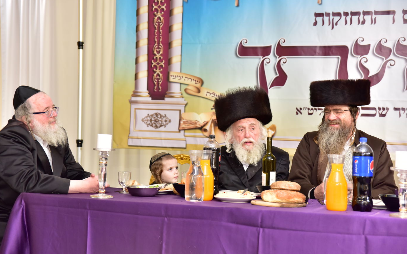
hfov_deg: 30.6
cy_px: 126
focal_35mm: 67
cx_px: 203
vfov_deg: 19.4
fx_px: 743
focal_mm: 65
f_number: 3.5
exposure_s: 1/250
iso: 1600
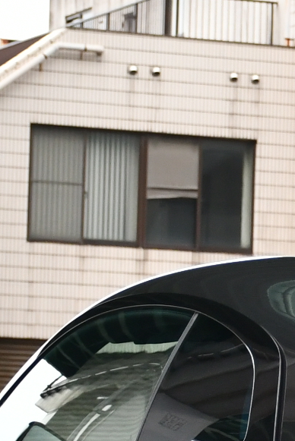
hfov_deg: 5.0
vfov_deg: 7.5
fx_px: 3351
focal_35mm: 273
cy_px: 389
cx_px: 567
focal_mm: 38
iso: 640
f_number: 4.2
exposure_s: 1/60
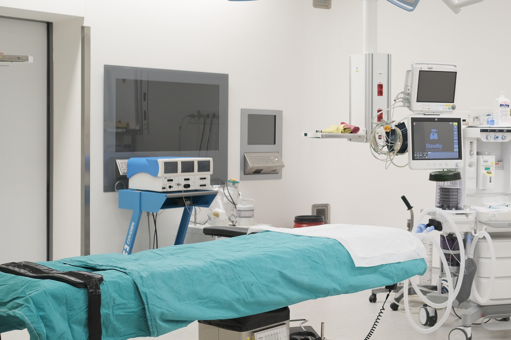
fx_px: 766
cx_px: 391
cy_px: 145
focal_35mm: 54
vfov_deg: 25.0
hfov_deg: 35.9
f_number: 2.5
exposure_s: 1/125
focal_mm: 23
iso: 640
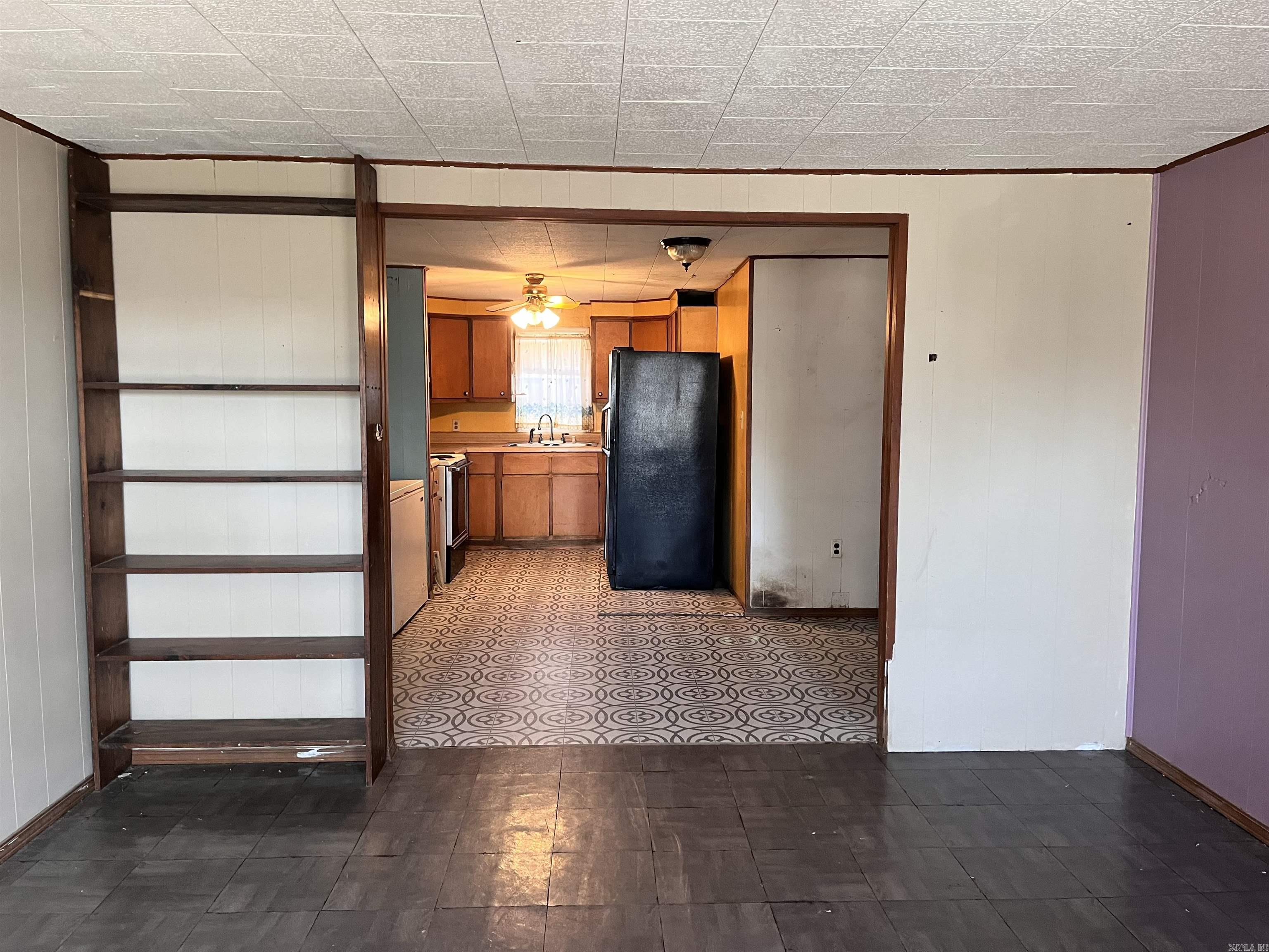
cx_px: 634
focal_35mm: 26
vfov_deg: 53.1
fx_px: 953
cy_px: 476
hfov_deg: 67.3
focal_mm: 5.1
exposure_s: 1/60
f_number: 1.6
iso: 320
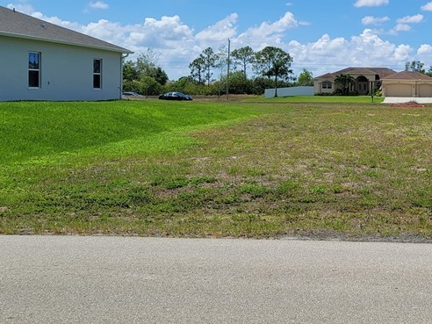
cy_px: 97
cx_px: 378
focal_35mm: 52
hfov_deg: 35.0
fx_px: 649
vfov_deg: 27.8
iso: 20
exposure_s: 1/1472
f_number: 1.8
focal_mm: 7
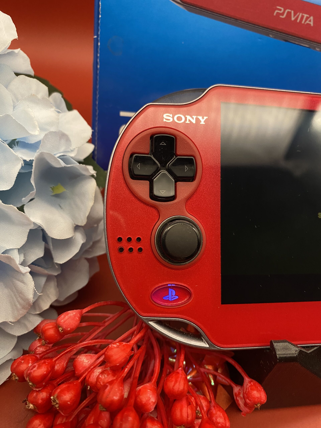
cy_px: 214
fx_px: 309
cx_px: 160
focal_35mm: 25
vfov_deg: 69.4
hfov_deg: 54.9
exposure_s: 1/60
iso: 320
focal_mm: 4.25
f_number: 1.8
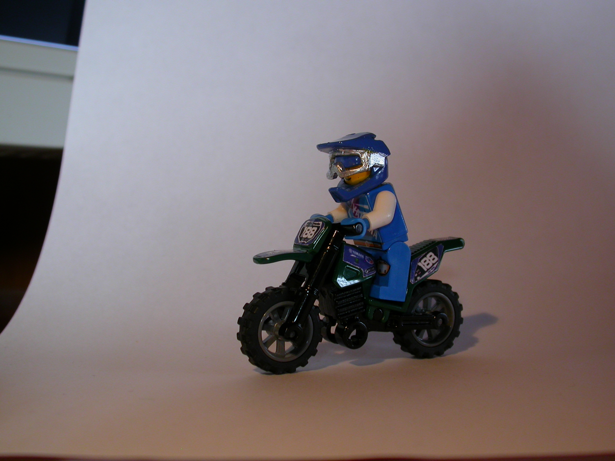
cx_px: 308
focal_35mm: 47
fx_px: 835
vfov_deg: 30.9
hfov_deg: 40.4
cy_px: 230
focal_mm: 9.8
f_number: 2.8
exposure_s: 1/9.8
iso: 100
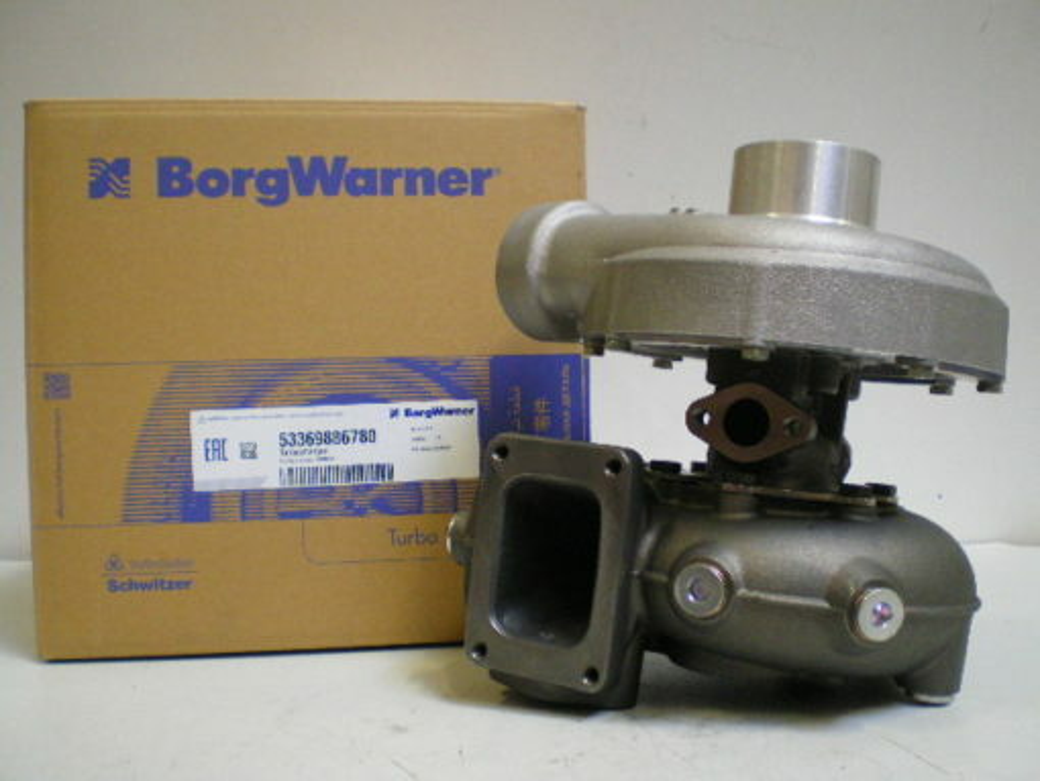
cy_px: 390
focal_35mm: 38
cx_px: 520
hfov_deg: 49.0
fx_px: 1142
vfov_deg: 37.8
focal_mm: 6.3
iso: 400
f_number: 3.1
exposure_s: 1/13
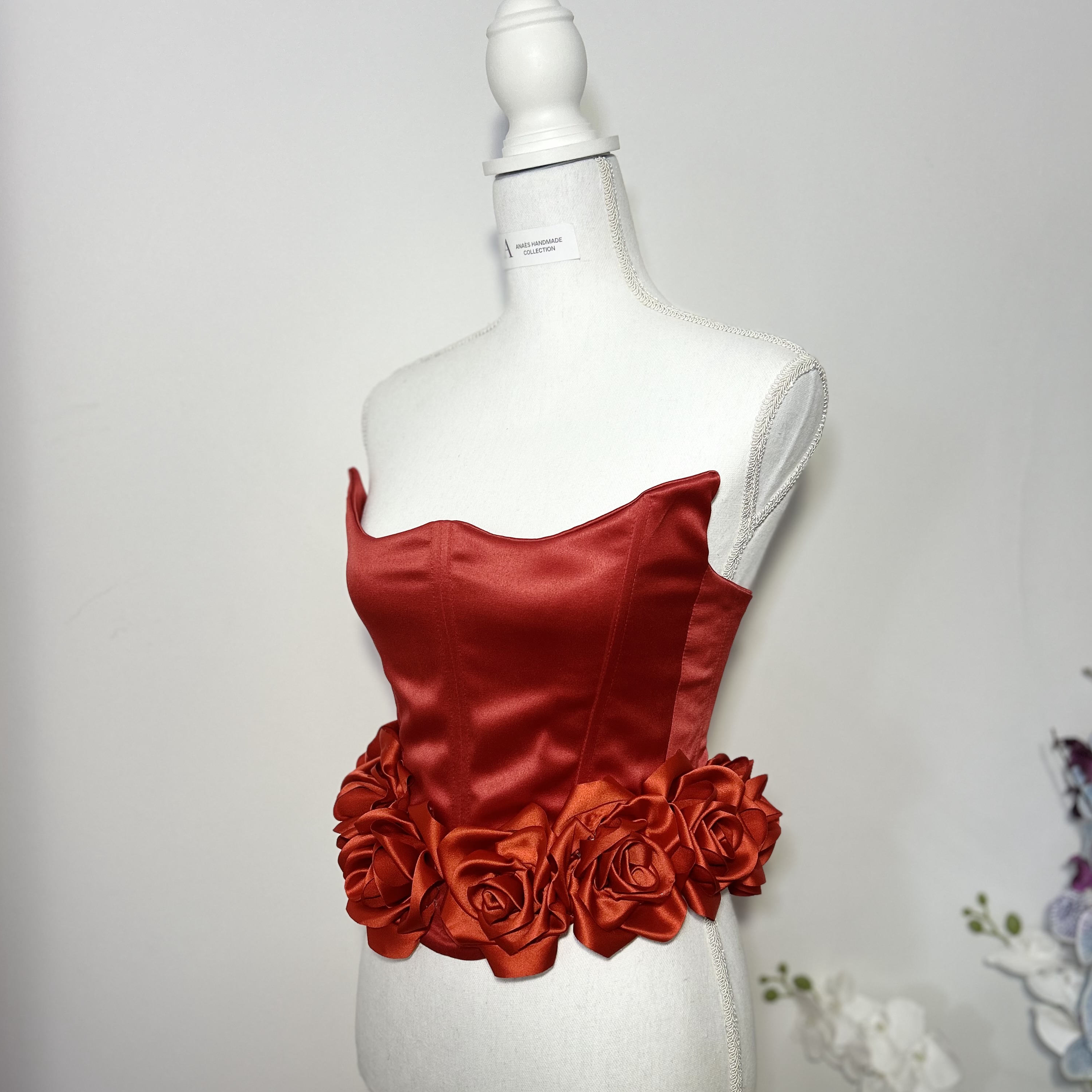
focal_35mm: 31
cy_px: 596
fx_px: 1106
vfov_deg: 52.5
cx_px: 543
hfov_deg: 52.5
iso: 100
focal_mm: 5.7
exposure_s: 1/100
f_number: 1.5
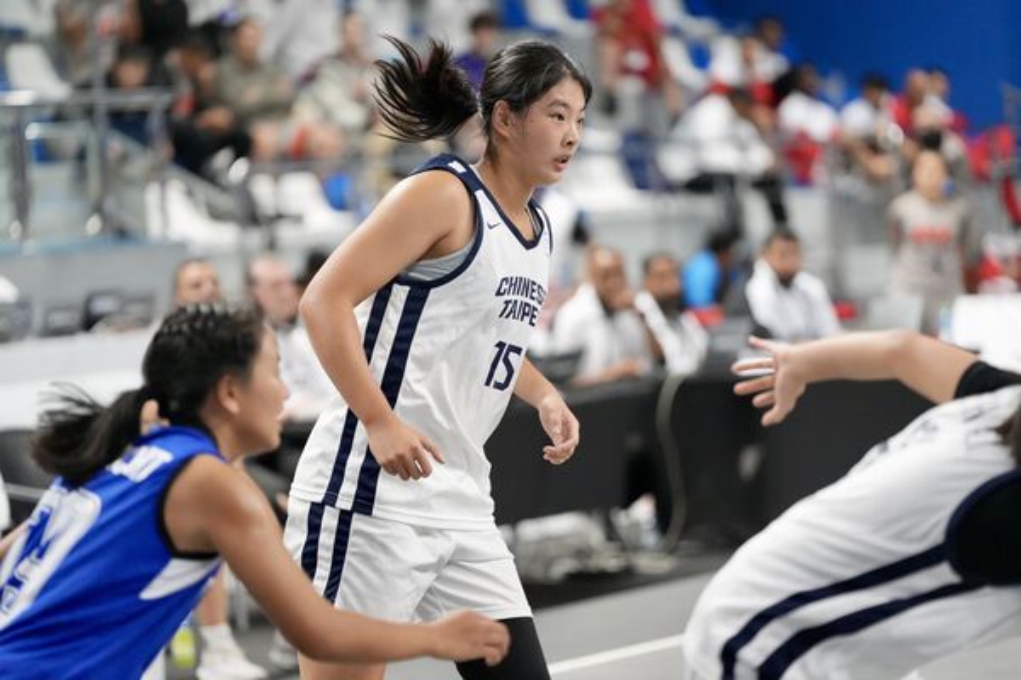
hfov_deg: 12.5
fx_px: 4679
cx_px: 510
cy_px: 340
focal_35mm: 165
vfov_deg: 8.3
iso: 6400
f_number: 2.8
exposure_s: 1/1000
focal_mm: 165
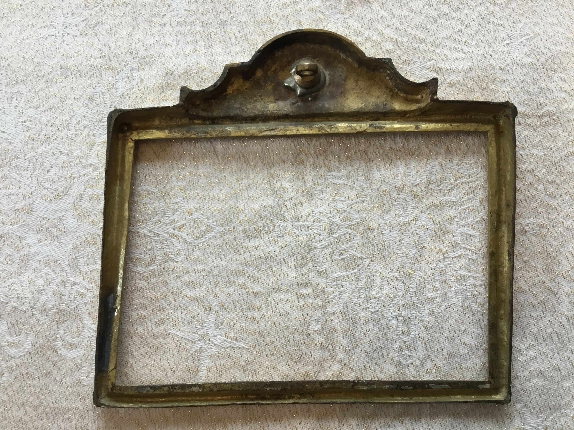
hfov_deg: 58.4
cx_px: 287
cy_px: 215
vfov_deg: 45.4
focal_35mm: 31
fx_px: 514
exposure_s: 1/33
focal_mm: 3.3
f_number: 2.4
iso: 80
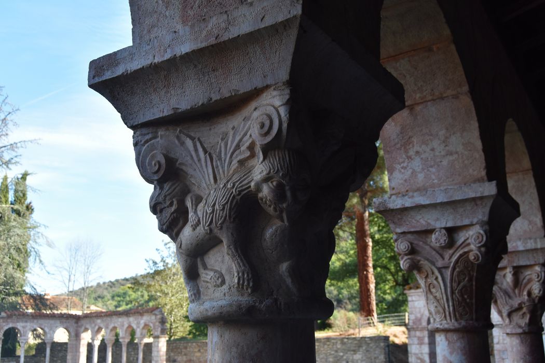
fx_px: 590
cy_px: 182
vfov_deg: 34.2
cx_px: 272
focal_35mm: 39
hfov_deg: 49.6
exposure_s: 1/250
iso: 400
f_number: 8
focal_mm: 26
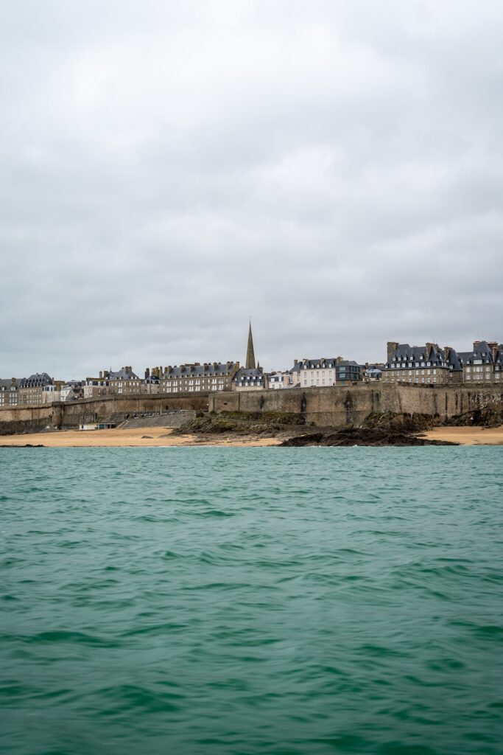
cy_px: 378
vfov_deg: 39.6
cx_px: 252
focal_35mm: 50
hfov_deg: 27.0
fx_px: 1047
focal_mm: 50
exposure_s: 1/50
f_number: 2.8
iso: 250
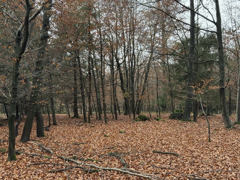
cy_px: 90
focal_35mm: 48
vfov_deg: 30.3
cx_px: 120
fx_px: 333
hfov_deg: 39.7
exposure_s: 1/191
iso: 200
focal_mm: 6.76
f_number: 1.78
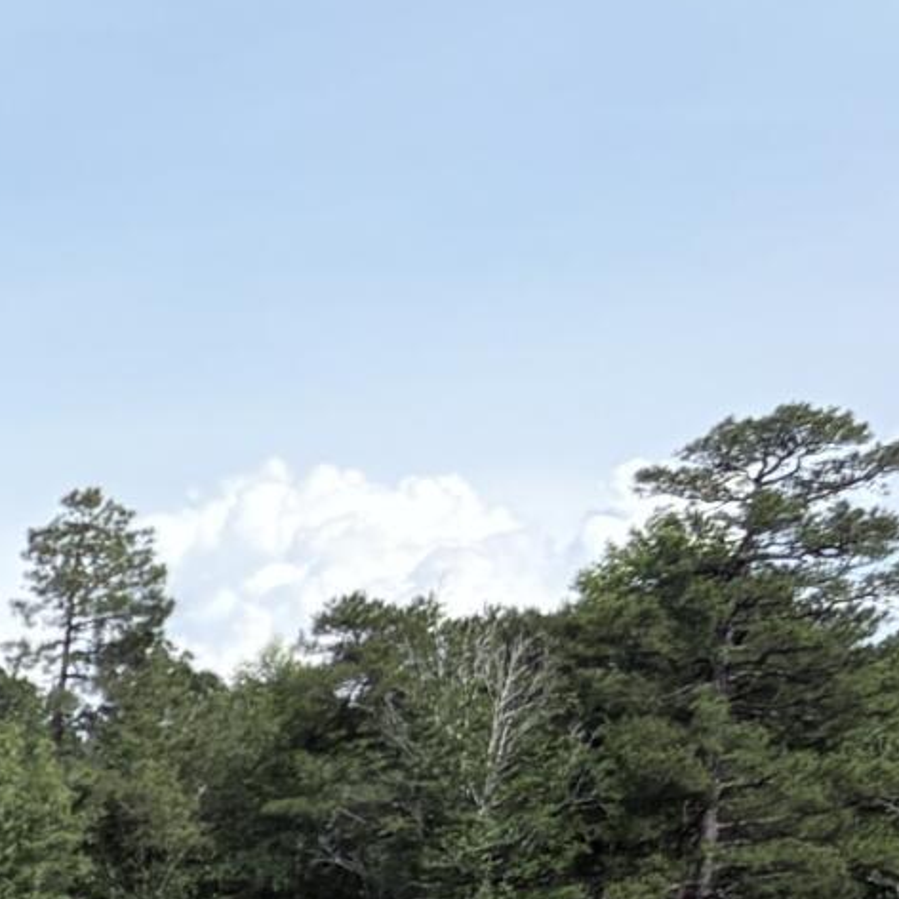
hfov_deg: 9.3
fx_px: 4290
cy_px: 1693
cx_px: -1836
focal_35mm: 146
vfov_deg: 11.1
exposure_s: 1/2865
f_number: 1.6
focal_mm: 5.96
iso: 50
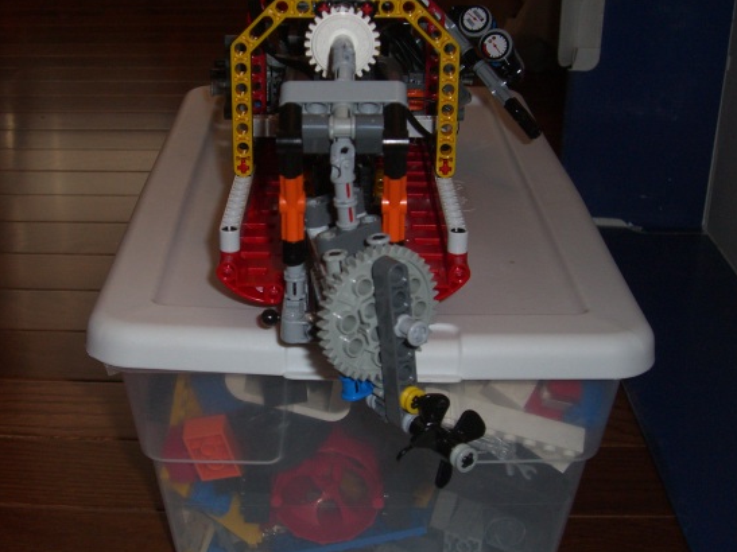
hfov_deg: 34.9
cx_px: 342
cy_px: 264
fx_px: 1171
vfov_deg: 26.5
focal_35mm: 55
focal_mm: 7.6
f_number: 3
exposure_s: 1/60
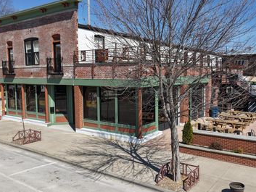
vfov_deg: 41.8
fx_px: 252
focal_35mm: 34
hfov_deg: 53.4
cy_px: 95
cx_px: 160
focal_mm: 8.67
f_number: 1.8
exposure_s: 1/4000
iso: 110
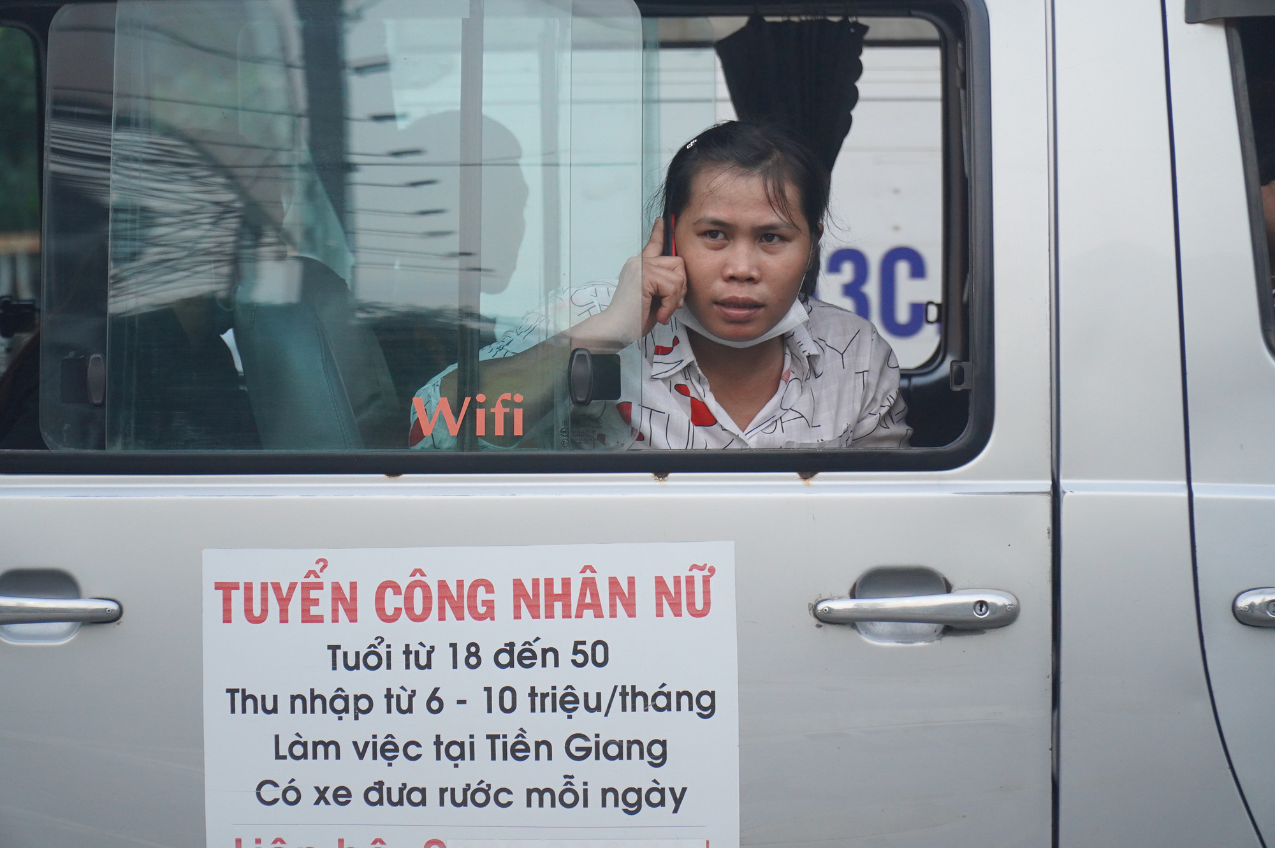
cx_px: 638
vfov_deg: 10.1
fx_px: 4777
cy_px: 424
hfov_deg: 15.2
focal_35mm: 135
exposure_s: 1/160
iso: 1250
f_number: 4
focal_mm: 90
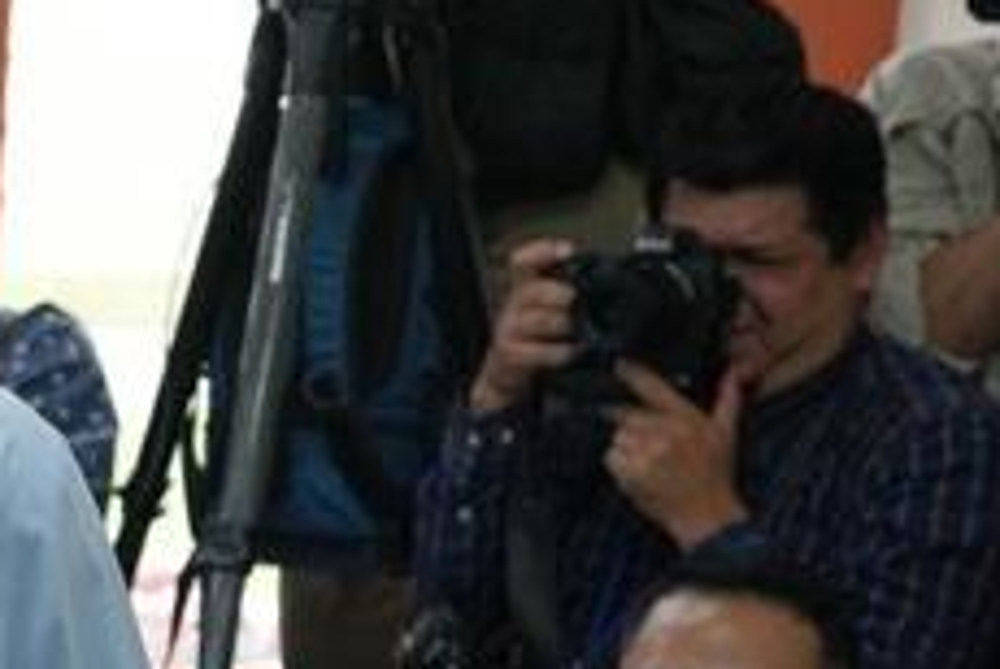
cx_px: -657
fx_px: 3254
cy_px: 689
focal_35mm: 117
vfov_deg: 11.6
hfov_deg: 15.6
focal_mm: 35
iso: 1000
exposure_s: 1/125
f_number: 4
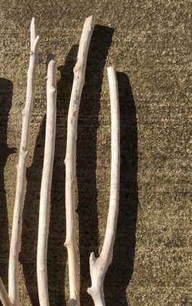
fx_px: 476
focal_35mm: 57
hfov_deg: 22.6
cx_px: 56
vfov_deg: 33.8
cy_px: 273
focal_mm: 4.15
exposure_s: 1/2481
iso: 25
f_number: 2.2
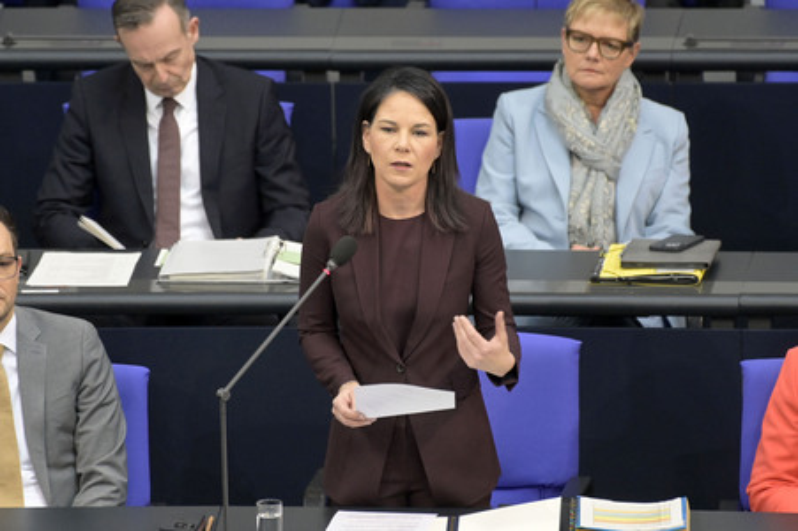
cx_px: 399
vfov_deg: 2.7
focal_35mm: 500
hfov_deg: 4.1
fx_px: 11075
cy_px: 266
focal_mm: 500
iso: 8000
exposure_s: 1/400
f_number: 5.6
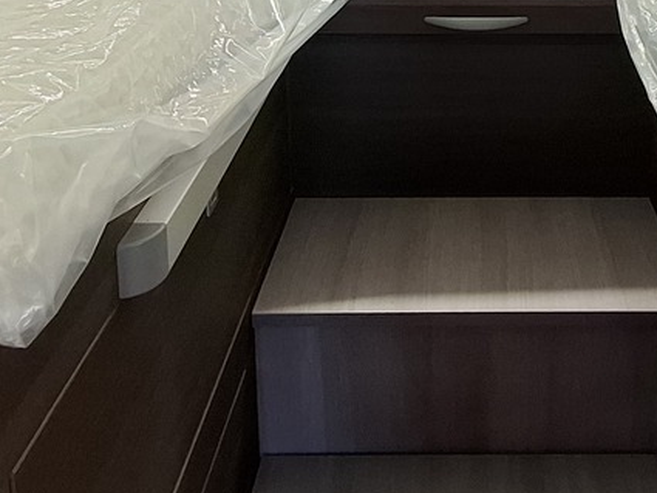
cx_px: 458
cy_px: -74
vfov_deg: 29.1
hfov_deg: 42.1
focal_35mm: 44
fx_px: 835
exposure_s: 1/25
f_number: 2.2
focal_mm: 1.74
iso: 160
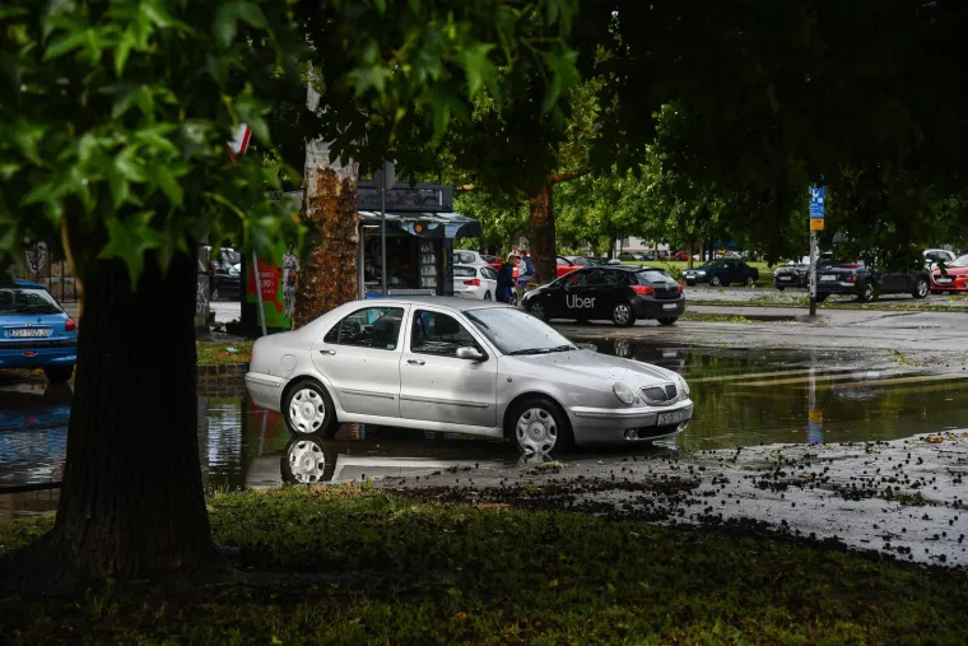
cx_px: 484
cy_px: 323
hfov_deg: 31.0
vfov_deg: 20.9
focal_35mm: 65
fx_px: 1748
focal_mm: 65
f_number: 5
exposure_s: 1/2000
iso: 640
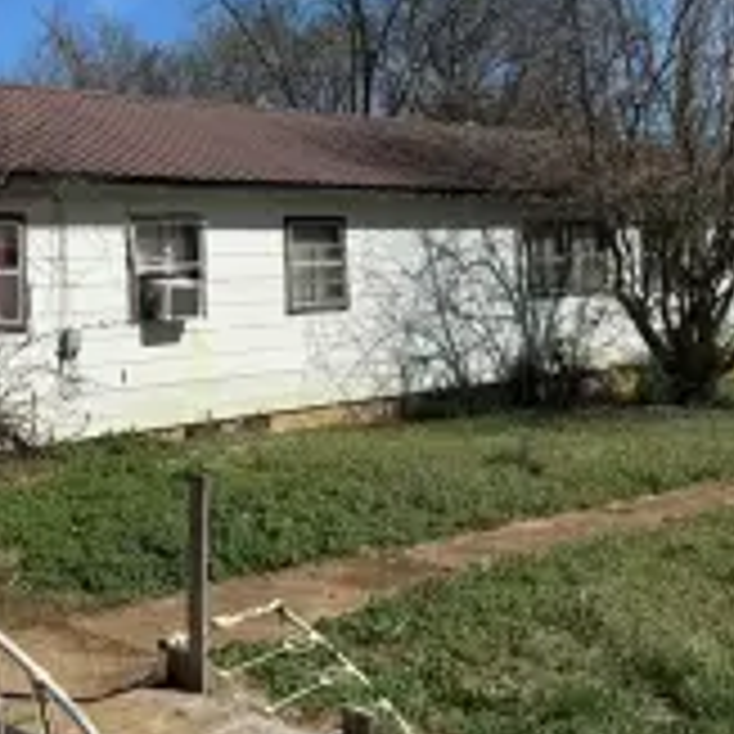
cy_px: 248
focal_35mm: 52
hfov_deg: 32.6
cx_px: 266
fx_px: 1247
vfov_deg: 32.5
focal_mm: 6.76
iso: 80
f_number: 1.78
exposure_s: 1/5814
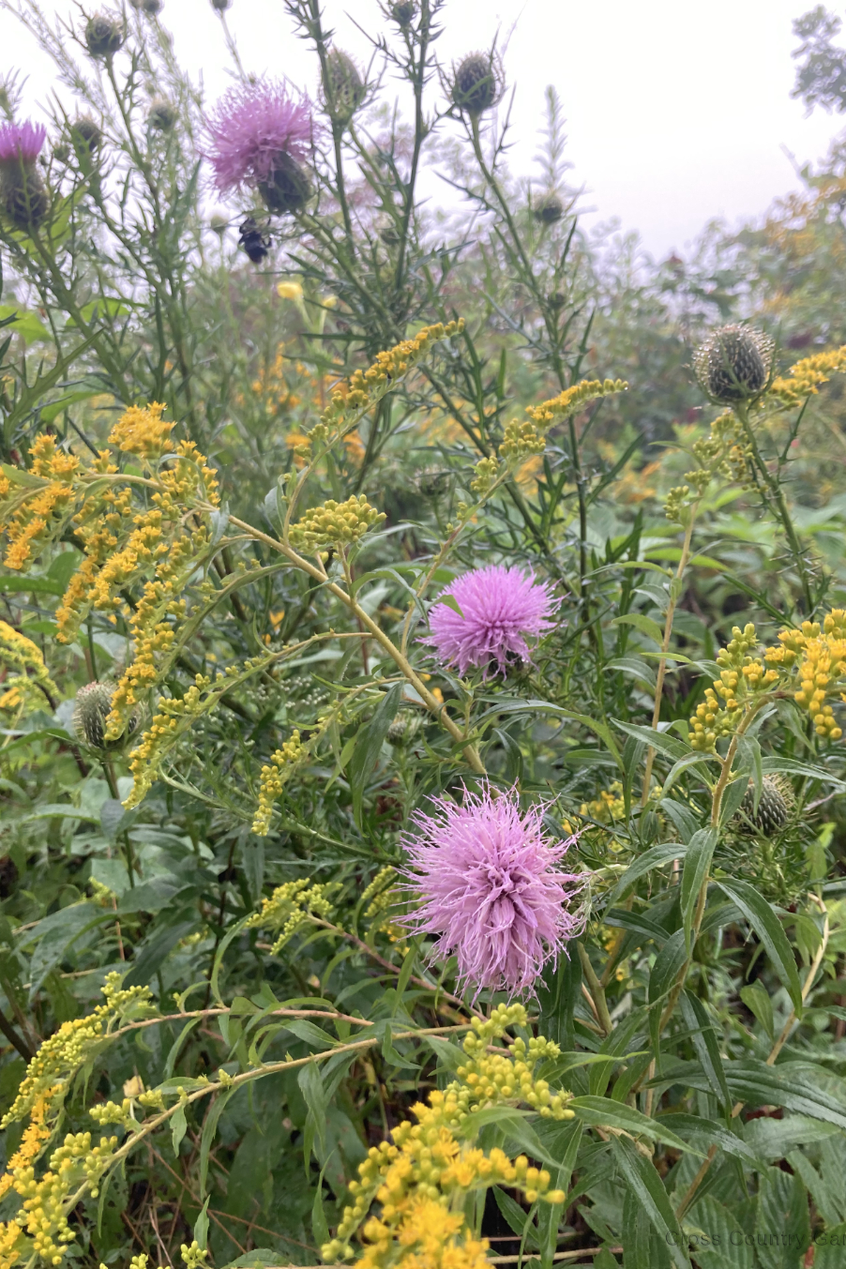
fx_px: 1093
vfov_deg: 60.3
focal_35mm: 31
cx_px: 452
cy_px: 610
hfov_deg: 42.3
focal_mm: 4
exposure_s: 1/121
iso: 40
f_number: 1.8
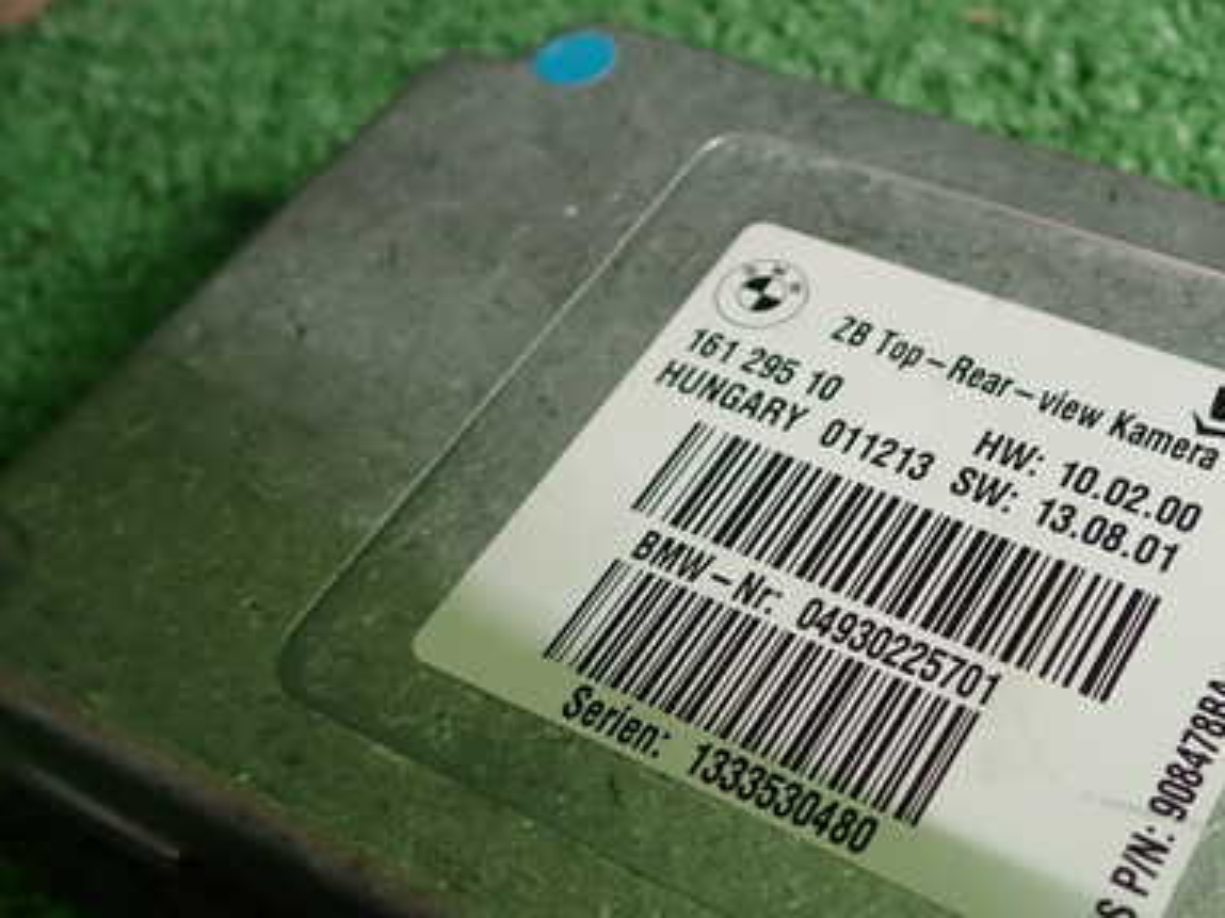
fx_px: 1663
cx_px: 857
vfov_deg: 30.8
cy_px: 537
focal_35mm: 47
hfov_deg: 39.7
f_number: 2.3
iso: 160
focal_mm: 5.4
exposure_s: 1/60
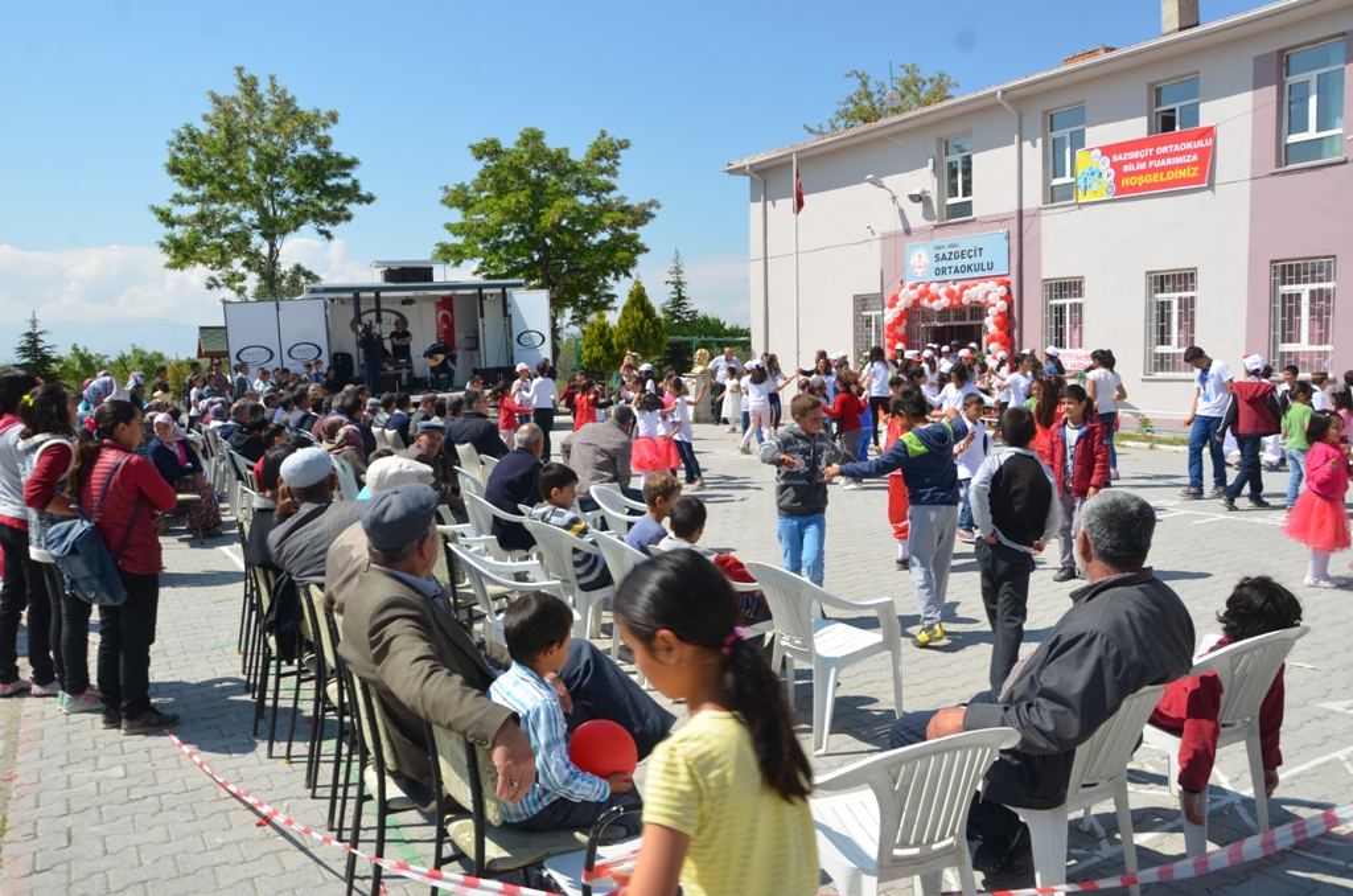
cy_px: 448
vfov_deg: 47.7
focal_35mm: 27
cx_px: 676
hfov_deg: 67.5
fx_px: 1013
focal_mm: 18
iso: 100
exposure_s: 1/250
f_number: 8
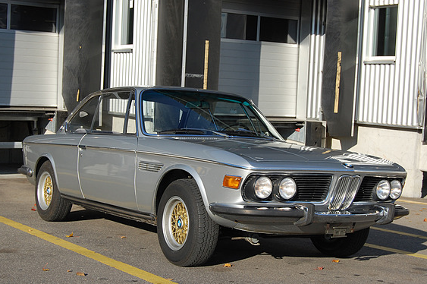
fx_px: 758
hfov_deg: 31.5
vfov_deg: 21.2
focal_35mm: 64
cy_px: 139
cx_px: 209
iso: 200
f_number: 10
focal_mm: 40
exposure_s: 1/400
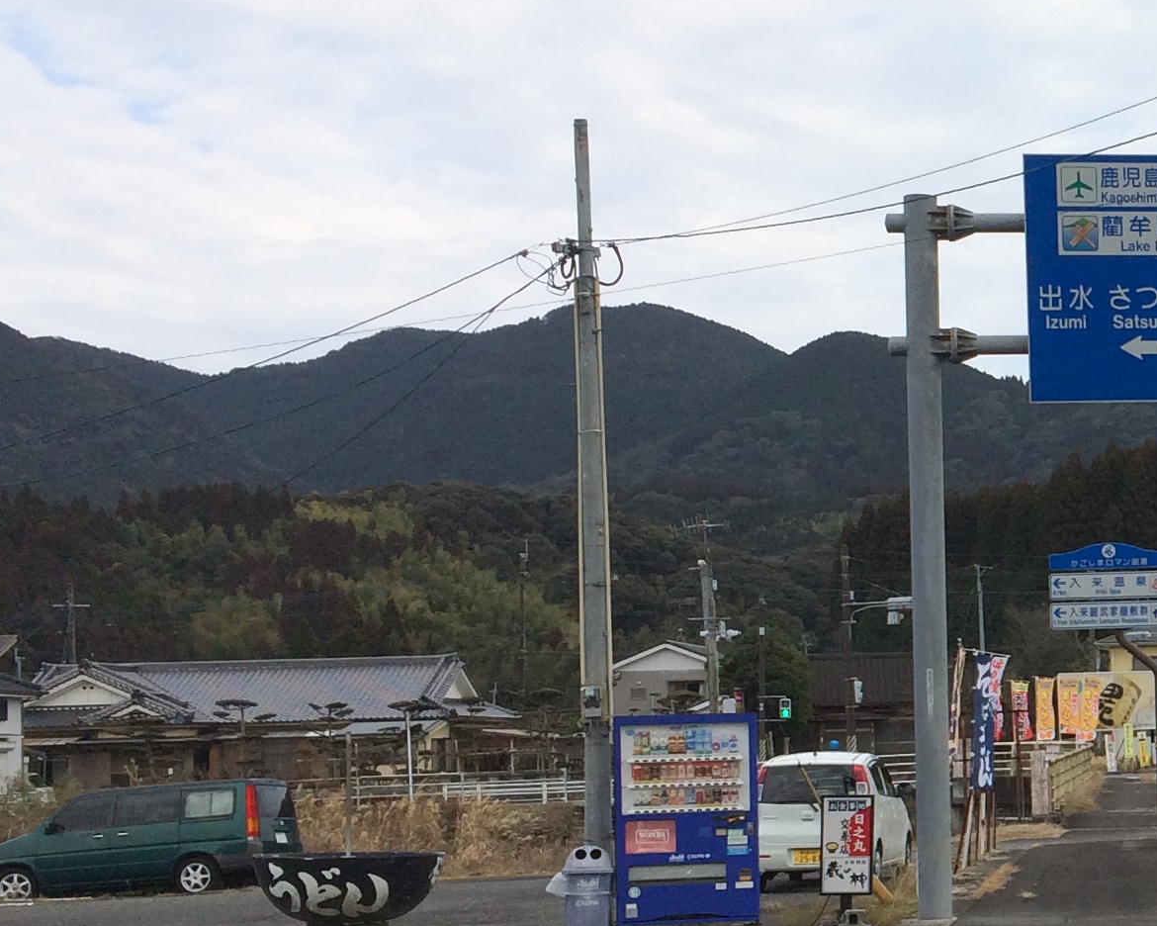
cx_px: 1566
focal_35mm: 79
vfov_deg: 19.3
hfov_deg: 21.5
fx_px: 2705
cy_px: 651
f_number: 2.2
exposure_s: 1/1368
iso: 32
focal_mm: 4.15
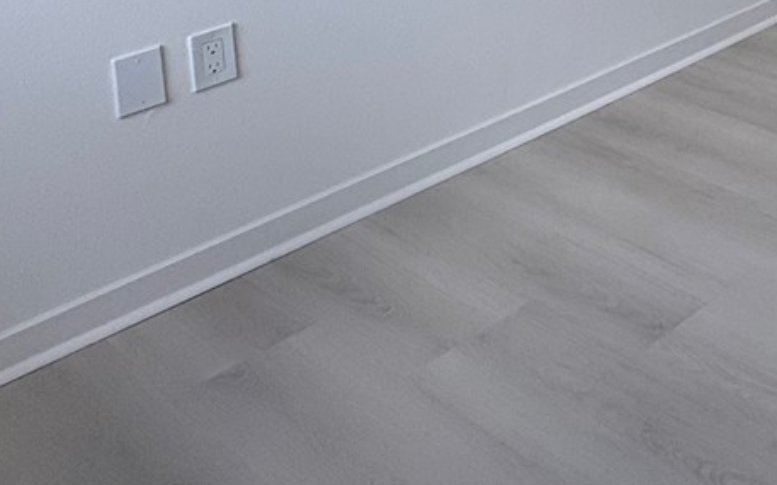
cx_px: 1148
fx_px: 1100
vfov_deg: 19.6
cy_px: -349
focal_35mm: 52
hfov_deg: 27.6
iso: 50
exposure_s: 1/120
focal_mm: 2.22
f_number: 2.2
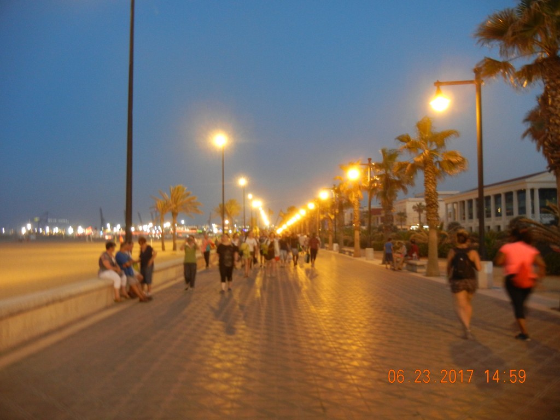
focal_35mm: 30
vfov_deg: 46.8
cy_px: 210
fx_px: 485
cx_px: 280
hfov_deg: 60.0
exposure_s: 1/5.2
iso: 400
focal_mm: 5.4
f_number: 3.5
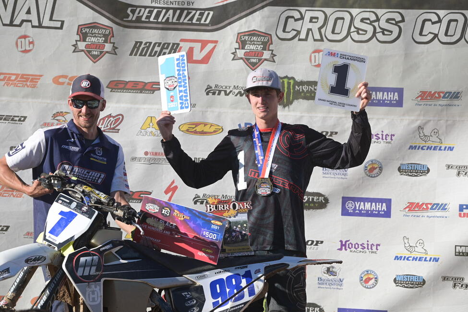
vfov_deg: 8.3
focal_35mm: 165
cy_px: 156
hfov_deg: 12.5
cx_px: 234
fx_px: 2145
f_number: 5
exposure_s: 1/800
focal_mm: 165
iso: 160
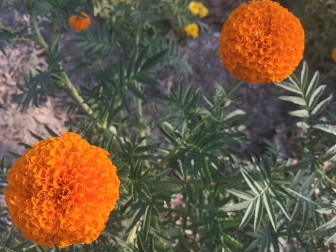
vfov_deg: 45.4
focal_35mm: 31
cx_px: 168
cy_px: 126
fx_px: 301
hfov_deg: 58.4
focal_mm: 3.3
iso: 25
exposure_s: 1/547
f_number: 2.4
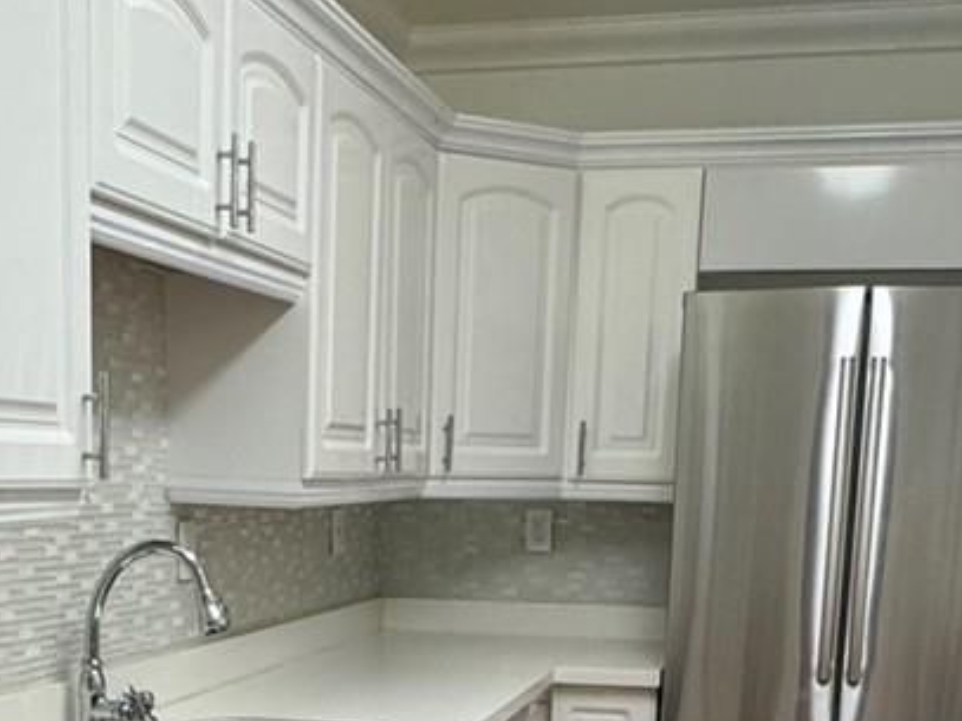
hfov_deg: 34.9
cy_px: 844
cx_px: 397
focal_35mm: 55
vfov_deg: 24.3
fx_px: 1528
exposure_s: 1/120
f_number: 2.2
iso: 250
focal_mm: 2.22
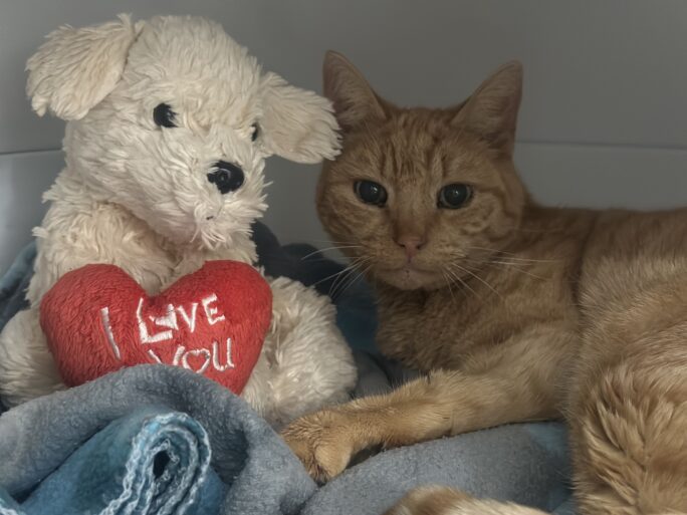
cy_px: 258
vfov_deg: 30.3
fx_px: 953
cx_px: 344
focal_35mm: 48
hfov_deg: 39.7
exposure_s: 1/25
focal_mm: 6.86
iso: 800
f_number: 1.78
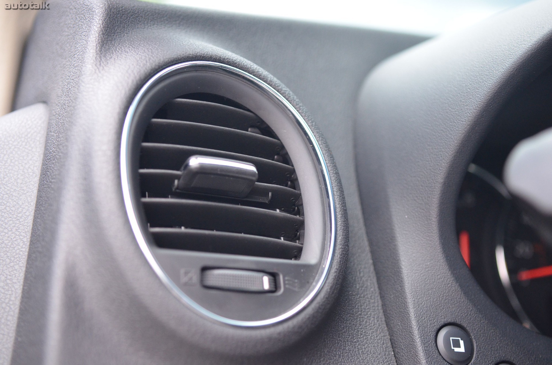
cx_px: 276
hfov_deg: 37.9
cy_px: 182
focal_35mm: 52
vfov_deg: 25.6
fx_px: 803
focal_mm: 35
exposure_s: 1/250
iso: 1600
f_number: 2.8
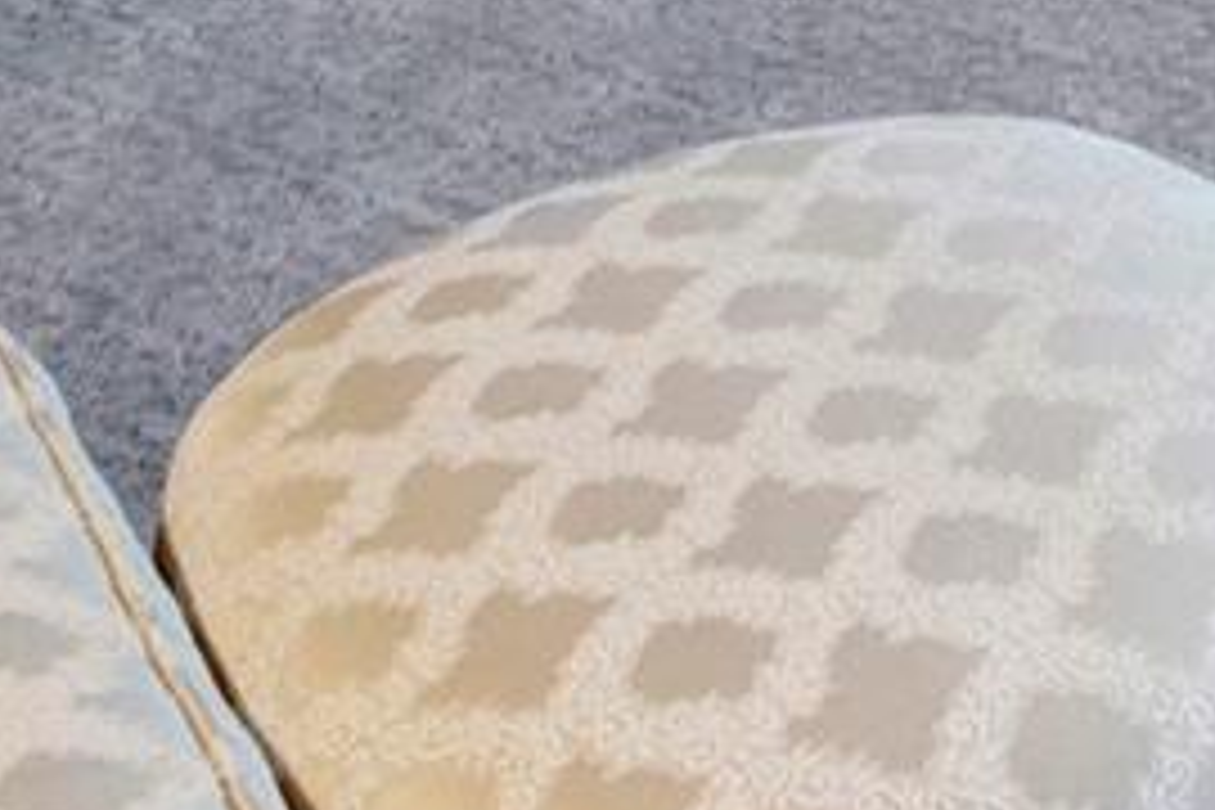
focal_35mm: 91
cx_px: 2084
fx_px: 3071
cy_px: -1352
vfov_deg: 11.4
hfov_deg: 18.4
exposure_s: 1.6
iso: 100
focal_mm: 8
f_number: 8
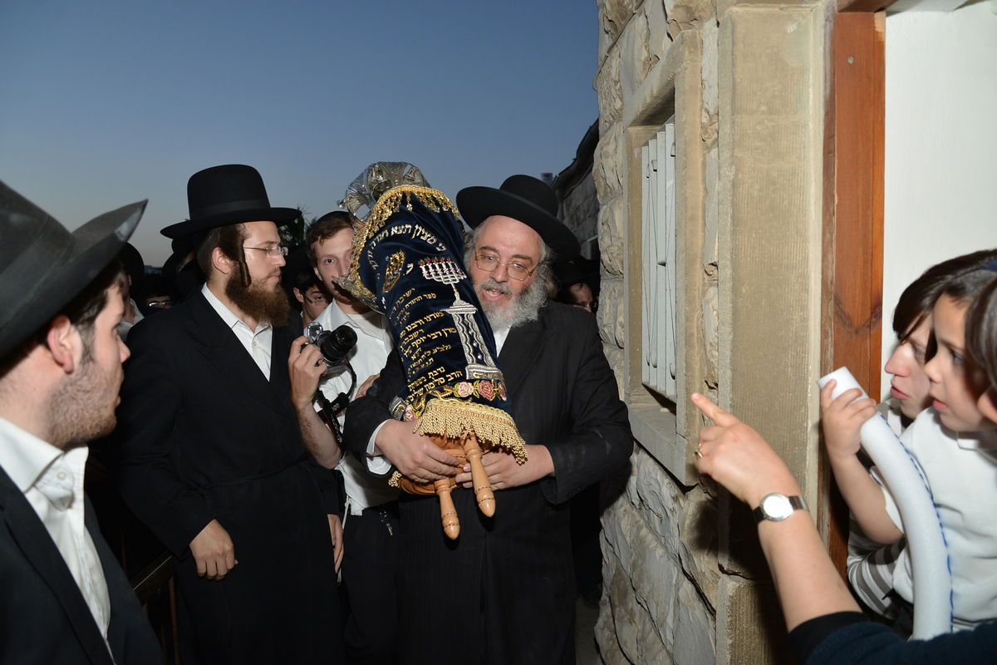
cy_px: 332
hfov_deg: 73.7
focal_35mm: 24
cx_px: 498
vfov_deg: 53.1
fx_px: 665
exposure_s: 1/200
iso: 500
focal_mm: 24
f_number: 5
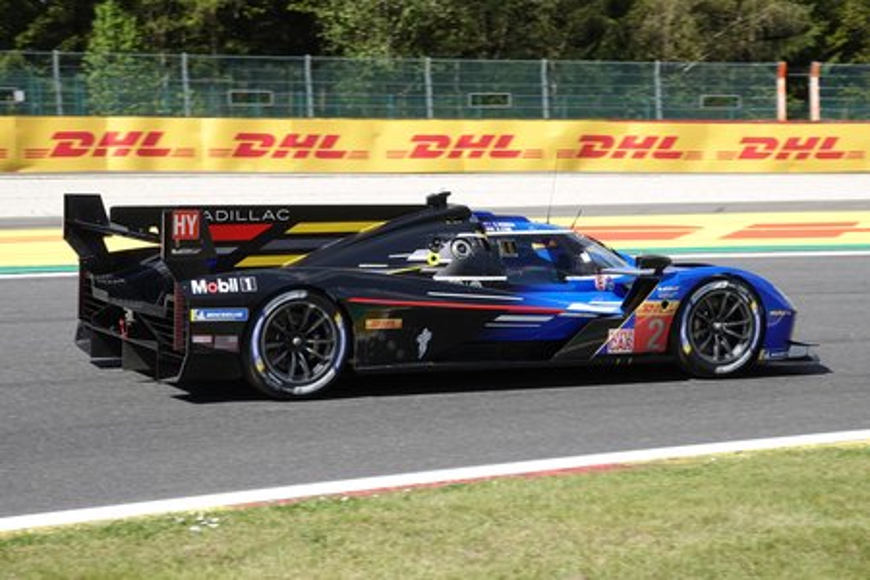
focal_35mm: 79
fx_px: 1909
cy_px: 290
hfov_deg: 25.7
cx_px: 435
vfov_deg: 17.3
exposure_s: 1/800
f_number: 4
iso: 125
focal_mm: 28.91
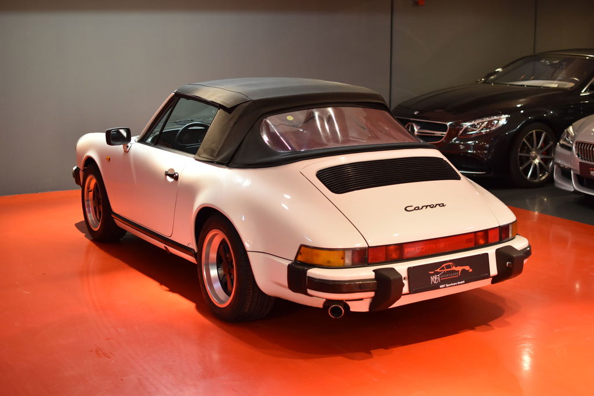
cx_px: 297
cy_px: 198
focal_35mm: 52
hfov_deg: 37.8
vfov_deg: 25.8
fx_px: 866
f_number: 2.2
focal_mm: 35
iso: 800
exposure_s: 1/60
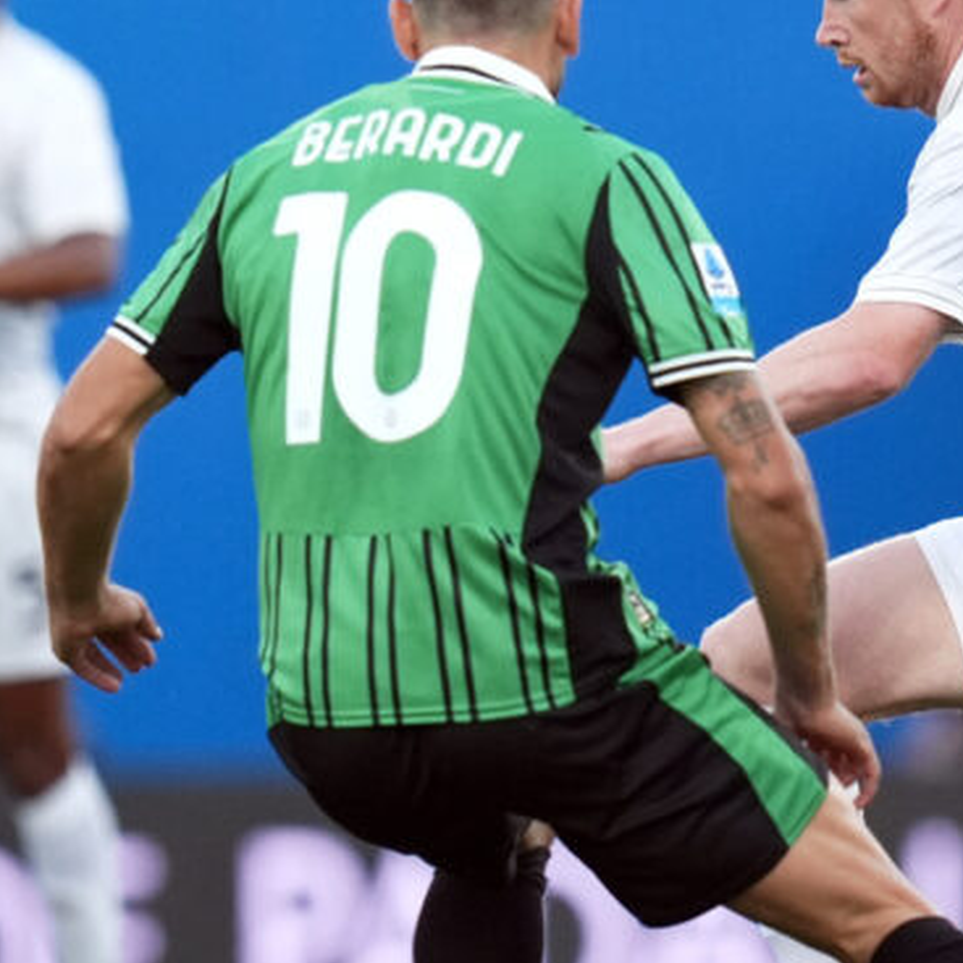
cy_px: 493
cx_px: 863
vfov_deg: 1.9
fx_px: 29177
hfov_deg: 1.9
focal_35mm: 927
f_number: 3.5
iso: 2000
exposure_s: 1/3200
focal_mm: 400
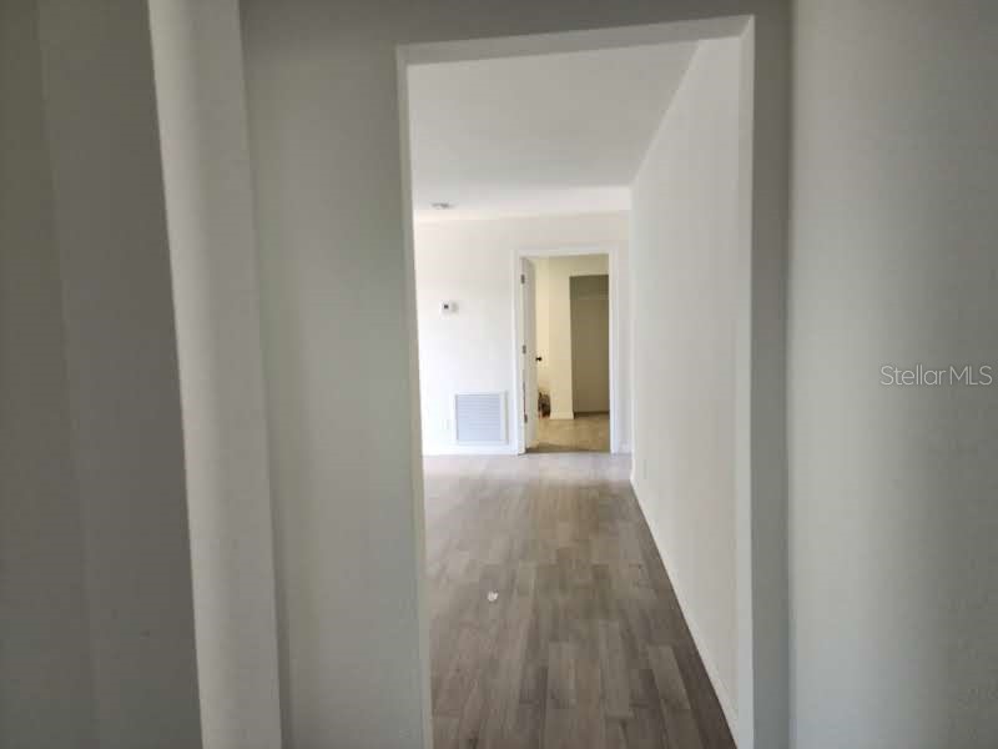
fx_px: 663
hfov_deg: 73.9
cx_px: 499
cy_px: 374
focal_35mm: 23
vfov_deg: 58.9
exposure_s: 1/120
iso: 250
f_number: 1.8
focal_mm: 6.4
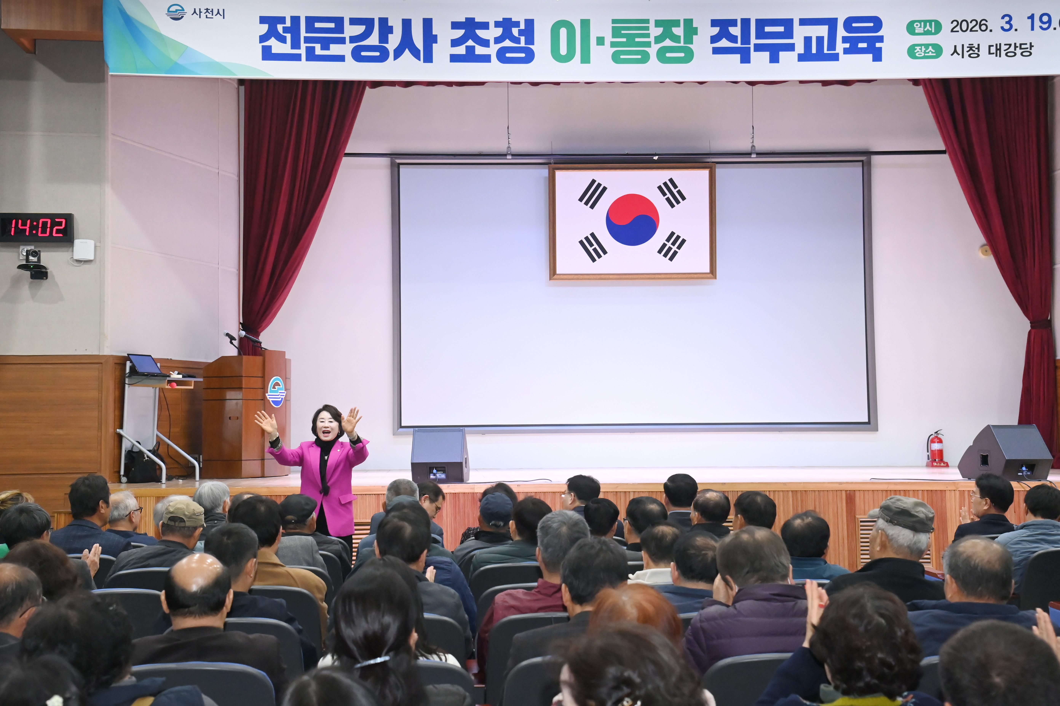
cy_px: 353
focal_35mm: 48
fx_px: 1413
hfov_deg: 41.1
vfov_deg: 28.1
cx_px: 530
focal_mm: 48
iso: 8000
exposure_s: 1/200
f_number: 6.3
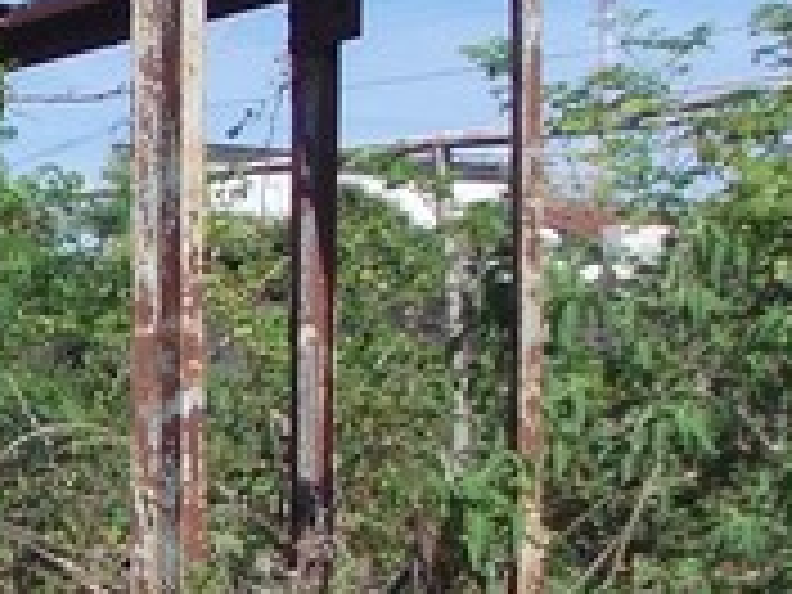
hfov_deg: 14.5
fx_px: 2791
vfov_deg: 12.0
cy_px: 558
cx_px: -549
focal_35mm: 122
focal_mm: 4
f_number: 5.4
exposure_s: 1/320
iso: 80
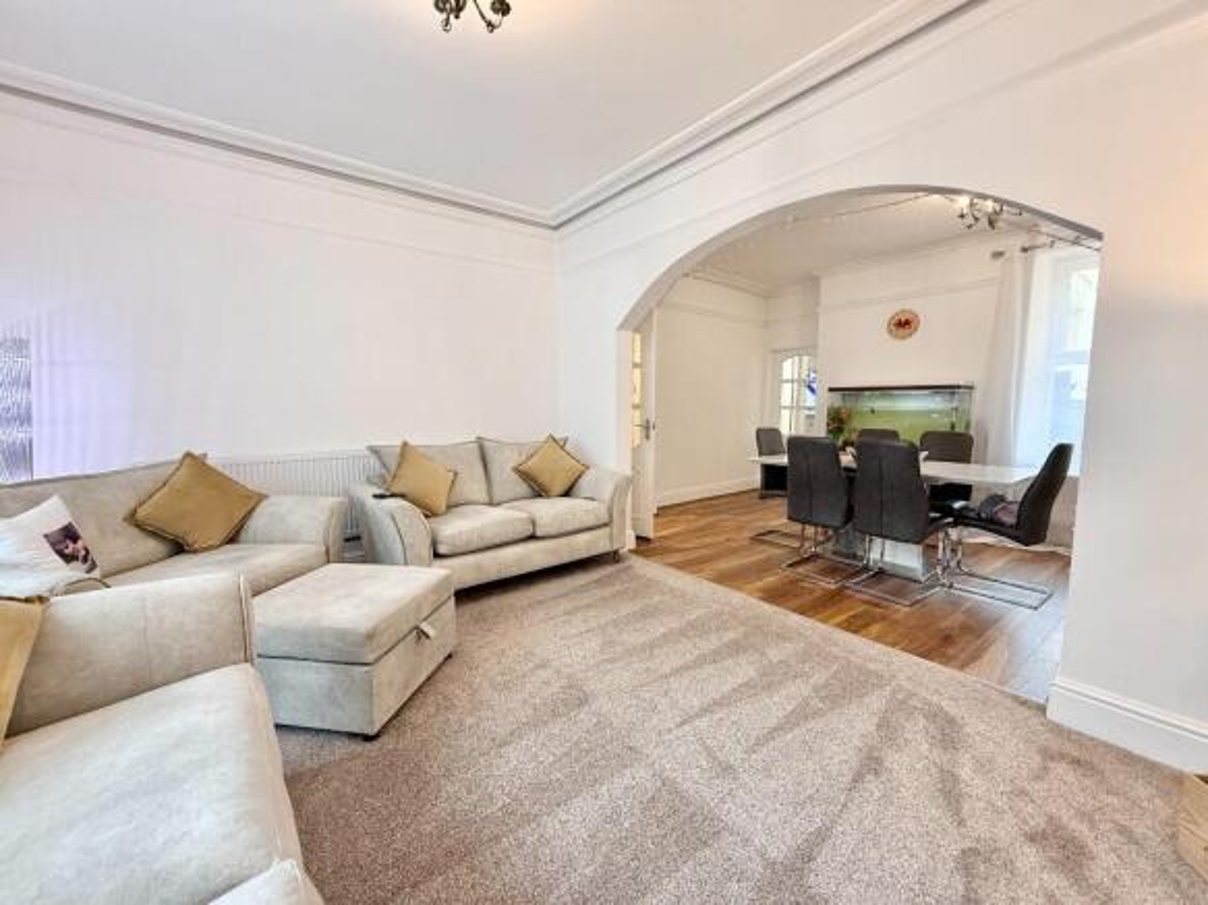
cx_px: 604
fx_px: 488
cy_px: 452
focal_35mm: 14
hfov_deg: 102.1
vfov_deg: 85.7
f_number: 2.2
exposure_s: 1/50
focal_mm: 2.22
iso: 200
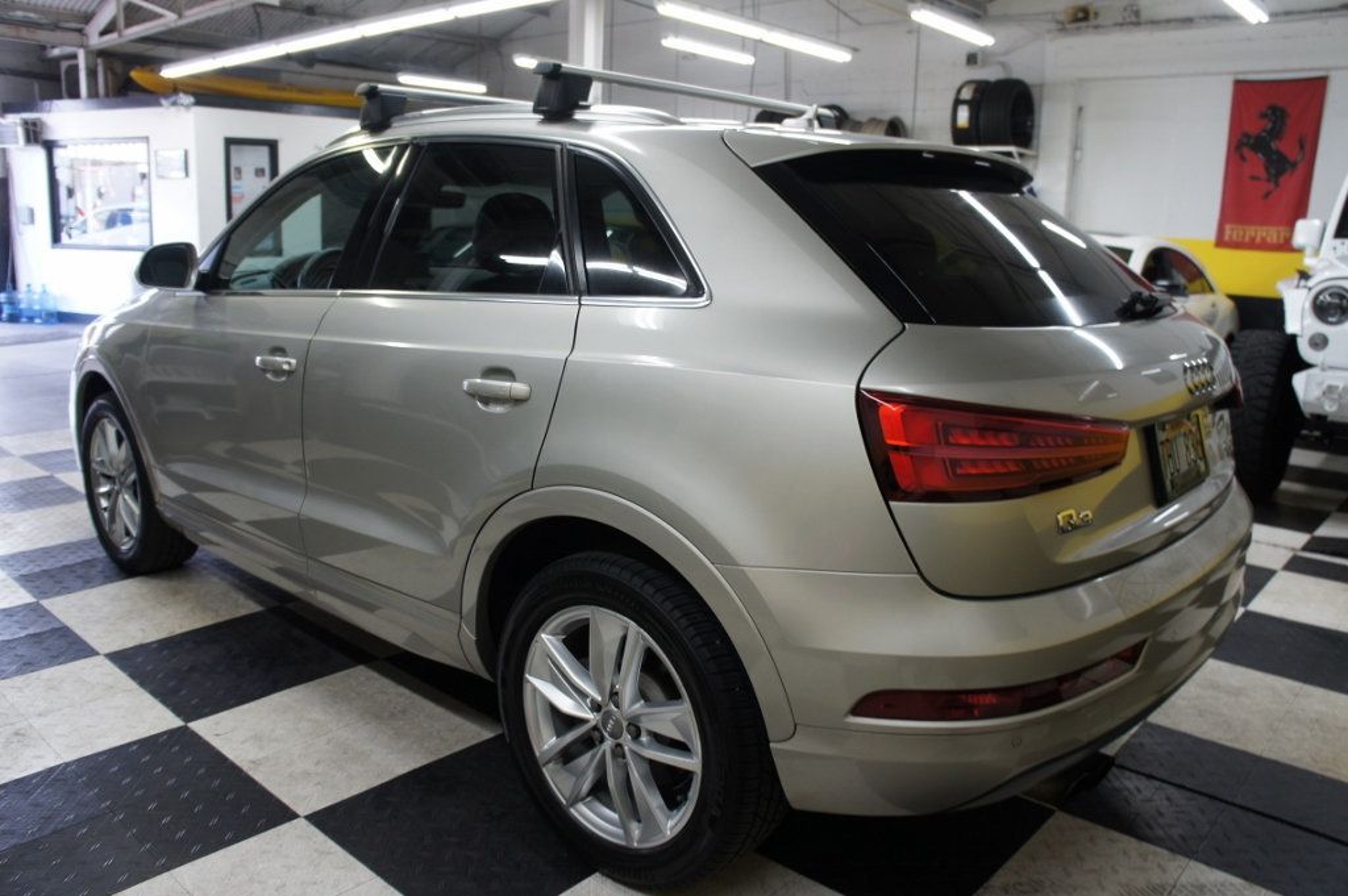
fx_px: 1010
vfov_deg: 47.9
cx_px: 674
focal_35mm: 27
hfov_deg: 67.4
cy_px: 448
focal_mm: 18
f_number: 3.5
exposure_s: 1/30
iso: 200
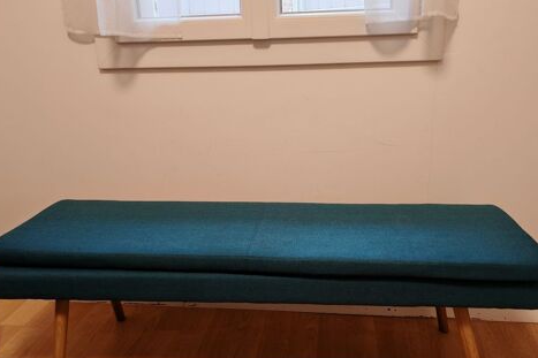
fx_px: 463
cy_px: 169
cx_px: 263
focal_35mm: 31
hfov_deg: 60.3
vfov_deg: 42.3
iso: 320
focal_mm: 5.4
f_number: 1.6
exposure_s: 1/50
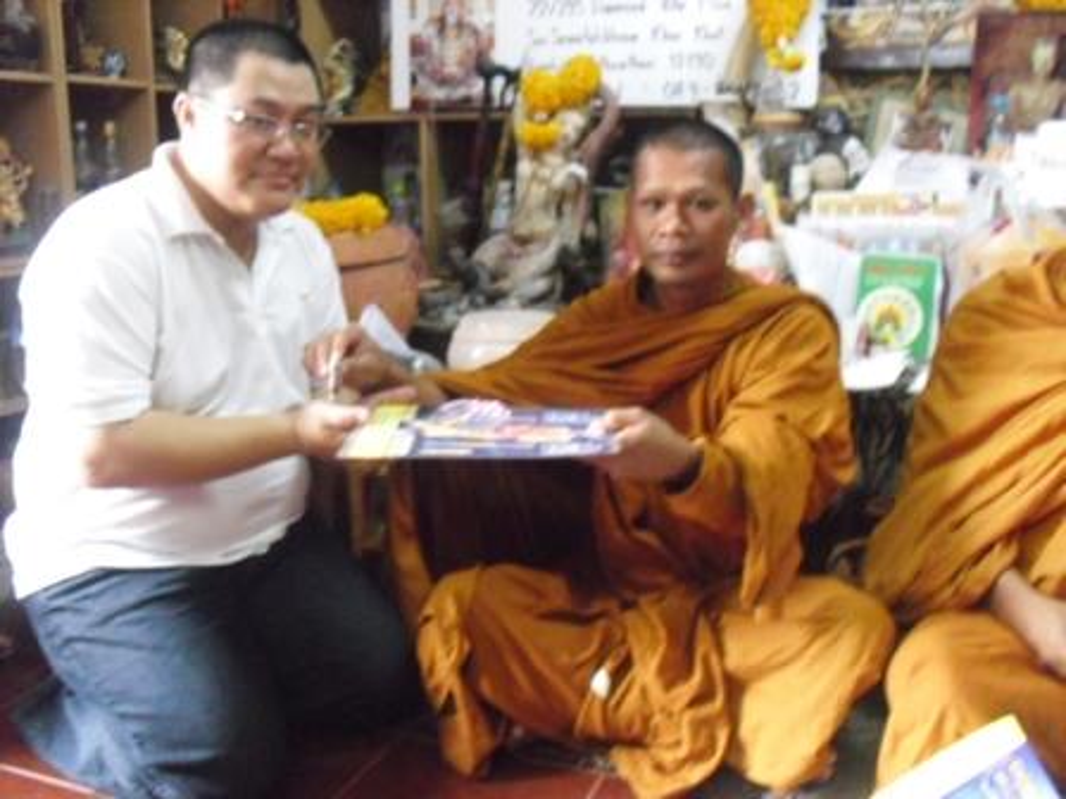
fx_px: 1109
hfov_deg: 51.4
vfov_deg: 39.7
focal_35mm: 36
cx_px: 533
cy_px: 400
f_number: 3.1
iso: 800
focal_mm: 6.3
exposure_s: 1/40
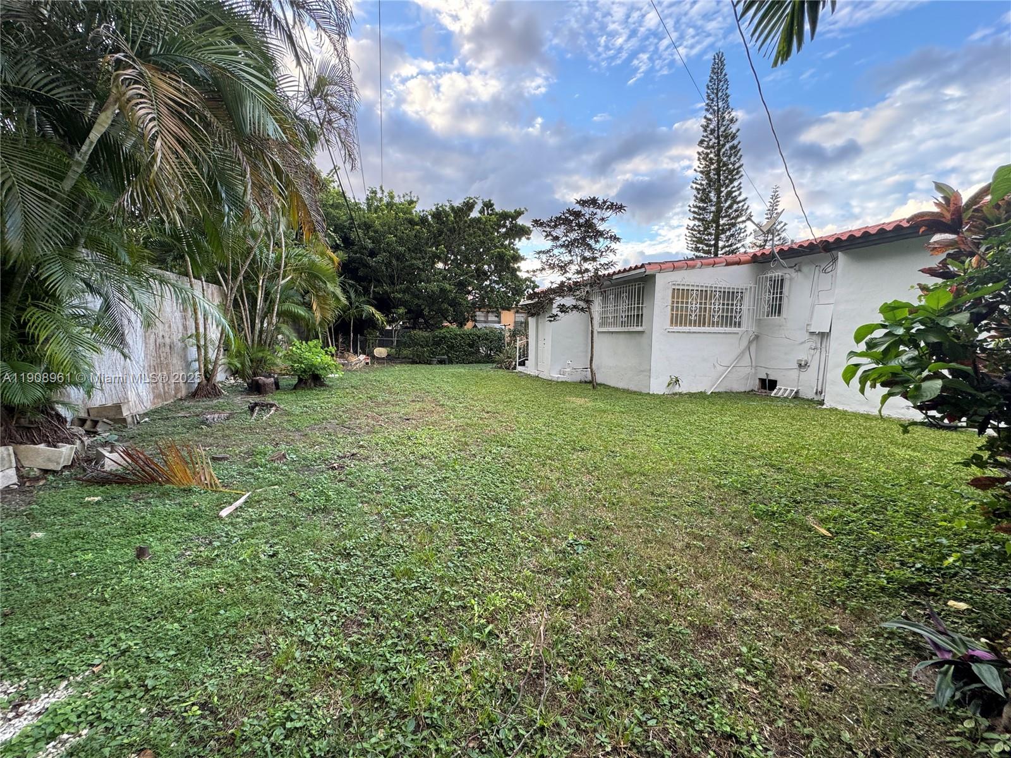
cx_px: 506
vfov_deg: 85.7
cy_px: 379
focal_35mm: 14
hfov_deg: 102.1
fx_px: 409
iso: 80
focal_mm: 2.22
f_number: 2.2
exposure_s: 1/99
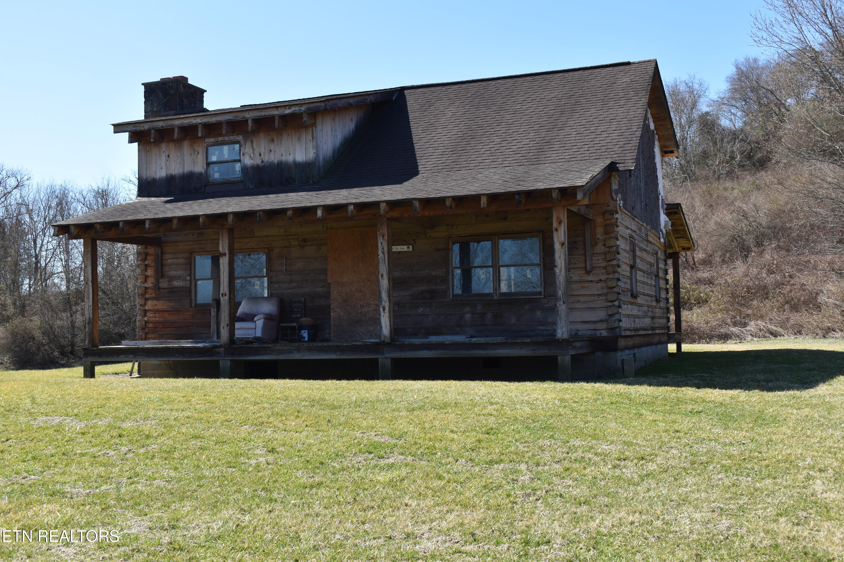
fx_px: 949
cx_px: 422
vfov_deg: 33.0
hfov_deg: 47.9
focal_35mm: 40
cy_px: 281
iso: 100
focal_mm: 27
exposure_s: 1/200
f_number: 7.1
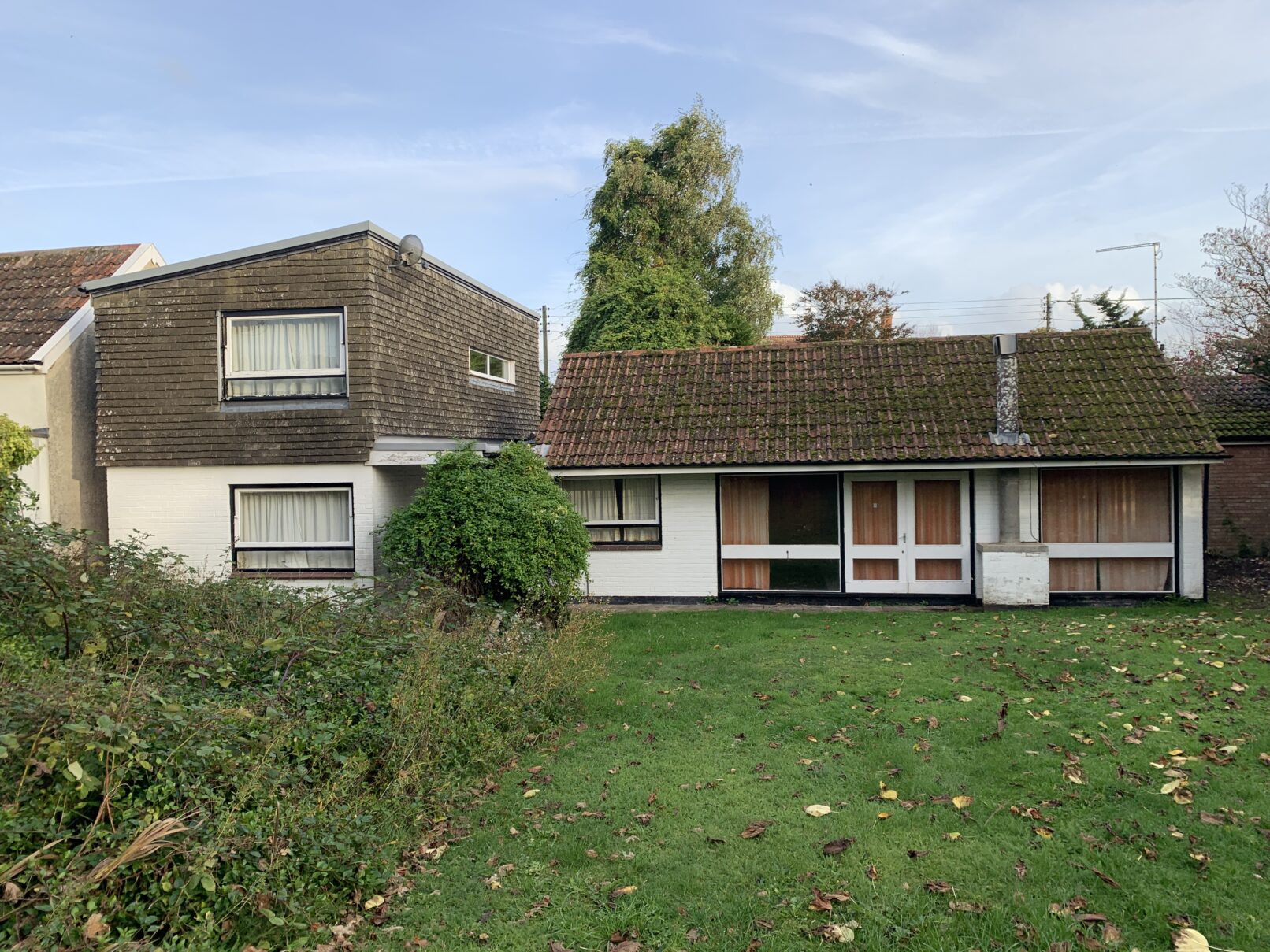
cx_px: 635
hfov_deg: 67.3
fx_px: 954
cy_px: 476
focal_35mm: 26
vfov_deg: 53.1
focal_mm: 4.25
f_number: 1.8
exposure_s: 1/422
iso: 25
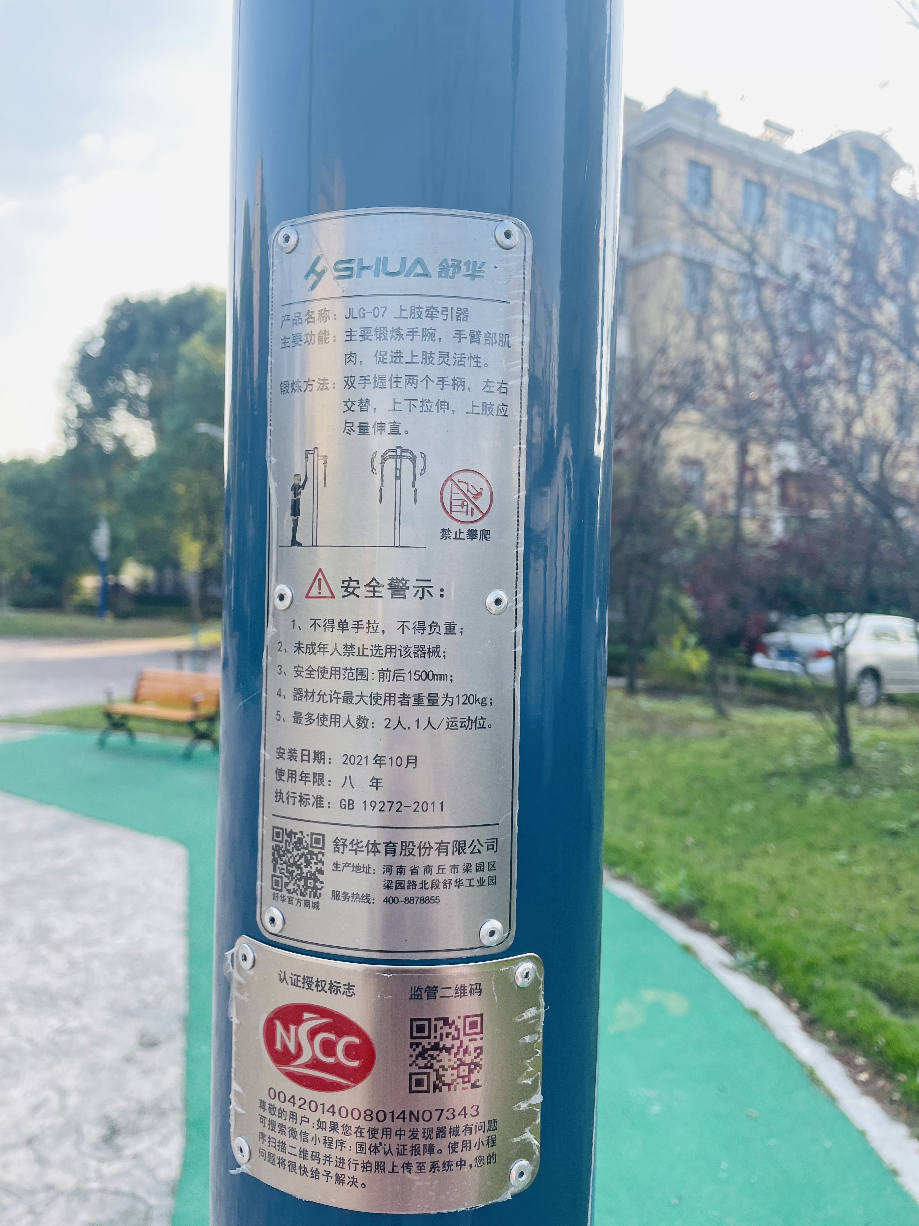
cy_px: 613
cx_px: 460
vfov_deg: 67.3
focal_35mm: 26
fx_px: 920
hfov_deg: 53.1
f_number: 1.6
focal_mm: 4.2
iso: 32
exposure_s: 1/633
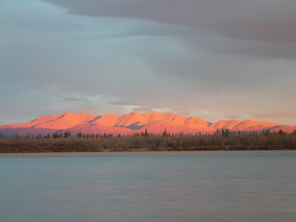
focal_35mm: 113
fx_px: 966
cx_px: 148
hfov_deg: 17.4
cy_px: 111
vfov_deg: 13.1
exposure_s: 1/10.1
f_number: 4.9
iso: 50
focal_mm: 23.4
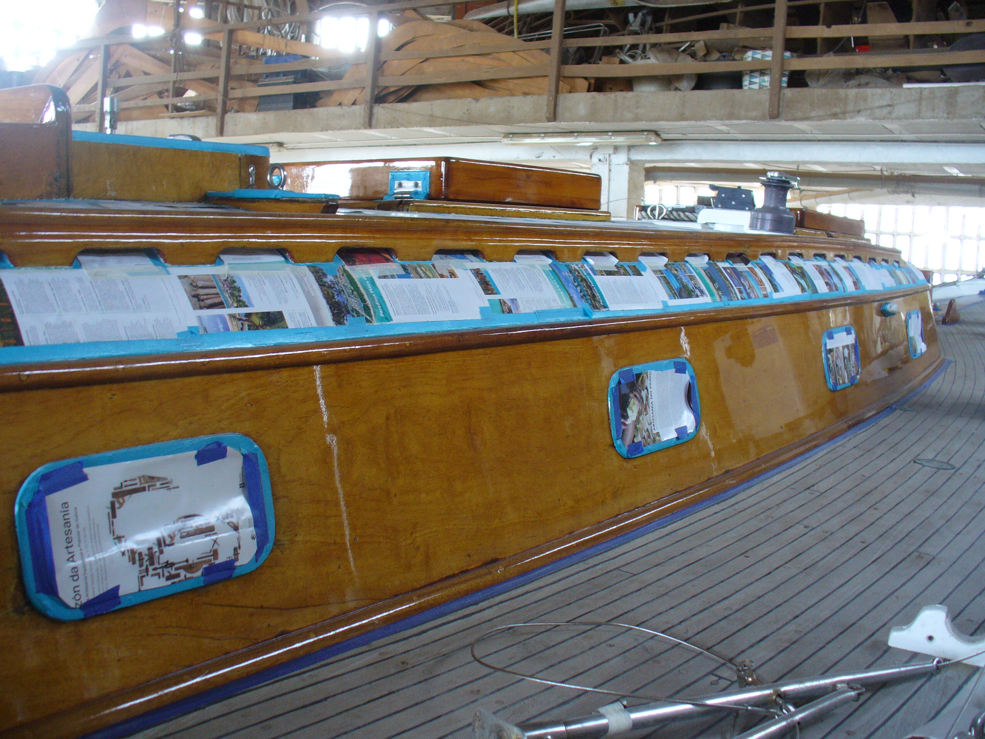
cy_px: 370
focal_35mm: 37
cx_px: 492
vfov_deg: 38.7
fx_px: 1053
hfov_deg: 50.1
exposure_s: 1/25
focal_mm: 6.1
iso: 150
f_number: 2.8
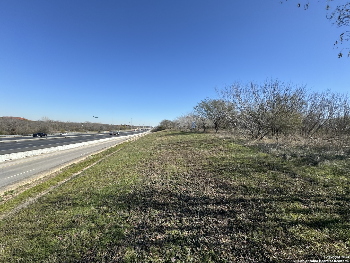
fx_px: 142
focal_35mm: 14
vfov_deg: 85.7
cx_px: 175
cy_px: 132
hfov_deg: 102.1
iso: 40
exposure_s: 1/1789
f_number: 2.2
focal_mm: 2.22
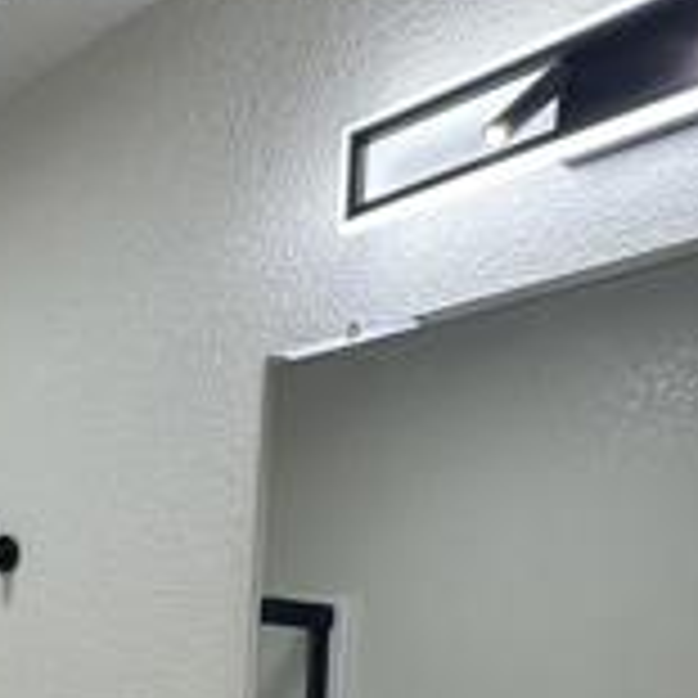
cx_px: -135
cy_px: 797
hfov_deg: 29.0
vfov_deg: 29.5
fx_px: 1163
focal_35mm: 51
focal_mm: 2.22
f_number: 2.2
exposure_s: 1/120
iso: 100
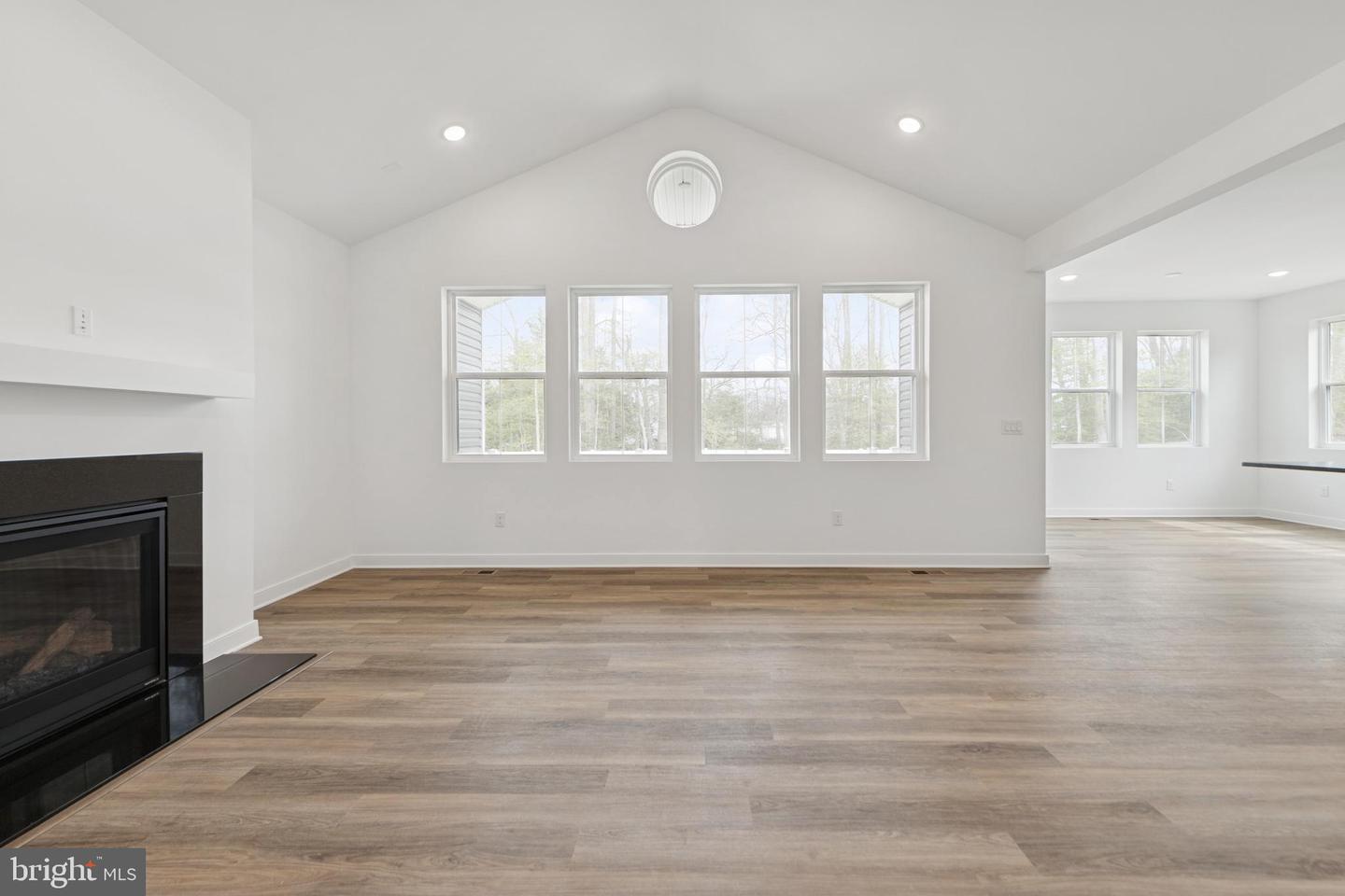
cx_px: 672
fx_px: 523
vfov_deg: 81.2
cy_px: 448
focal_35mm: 14
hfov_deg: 104.3
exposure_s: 1/15
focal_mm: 14
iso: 100
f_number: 8
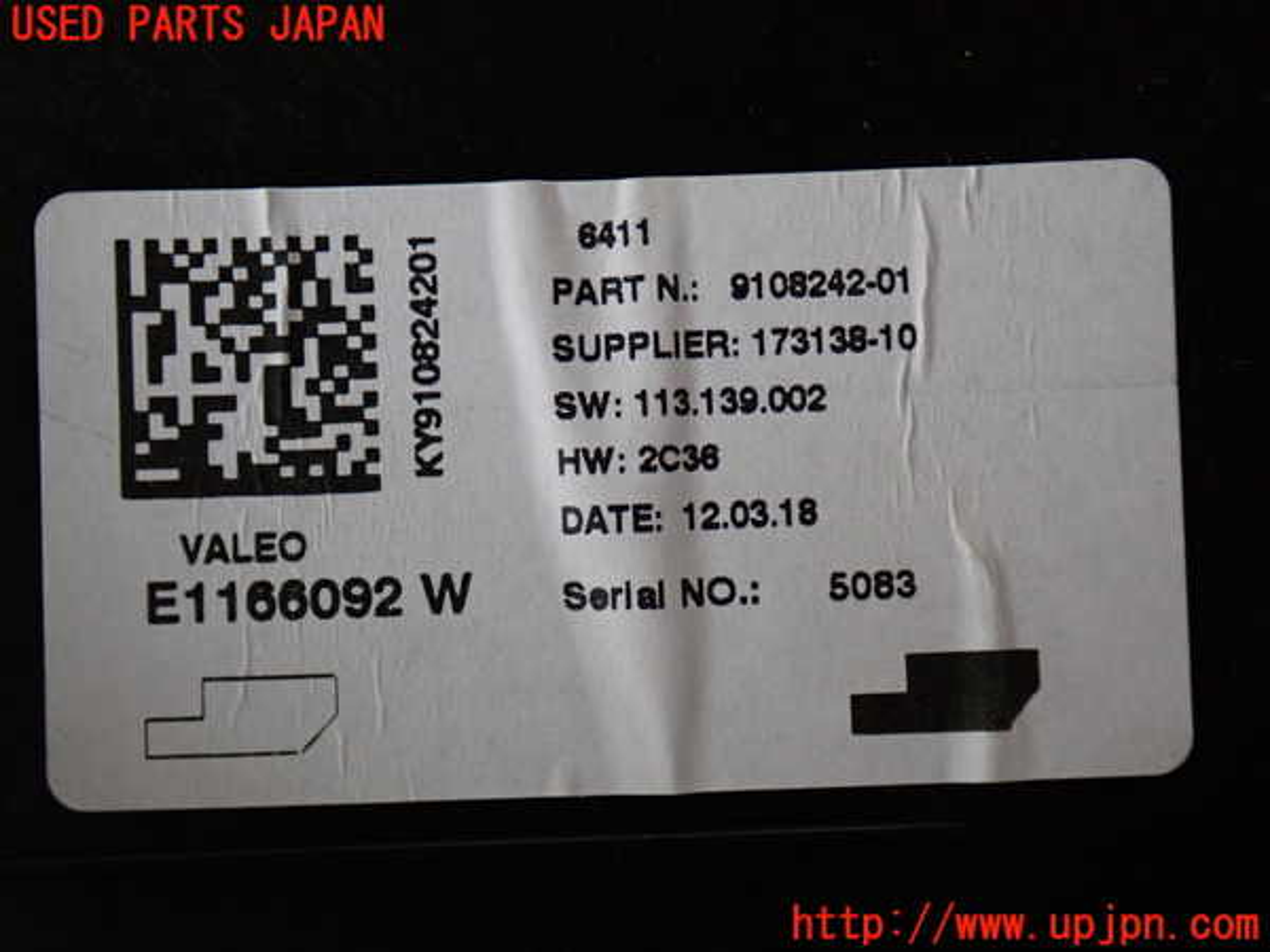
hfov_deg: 35.5
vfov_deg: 27.0
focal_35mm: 54
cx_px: 635
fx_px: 1981
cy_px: 476
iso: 400
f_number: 3.3
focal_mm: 9.65
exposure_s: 1/50
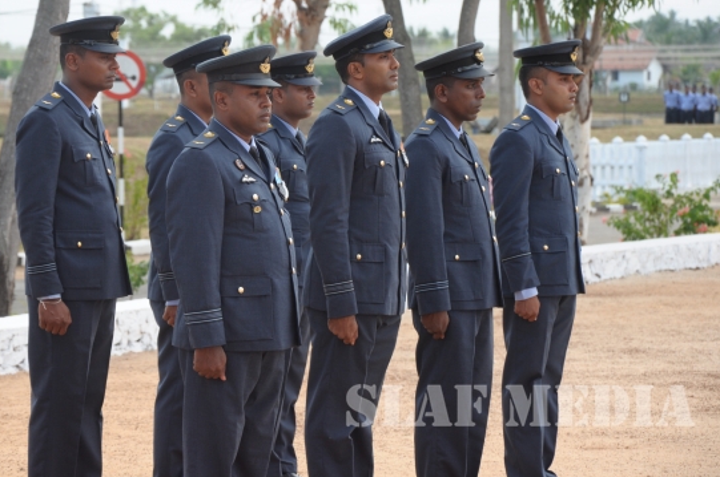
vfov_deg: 6.7
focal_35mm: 204
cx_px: 283
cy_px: 178
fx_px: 4067
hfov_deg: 10.1
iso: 200
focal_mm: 105
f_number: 7.1
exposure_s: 1/160
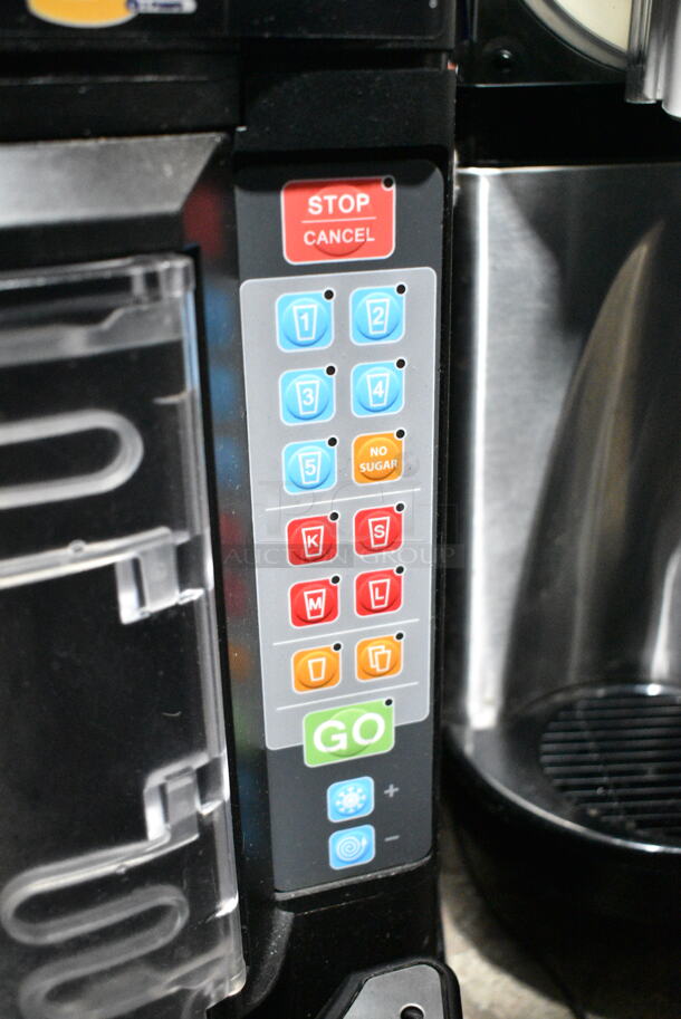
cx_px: 340
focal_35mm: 36
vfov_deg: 53.1
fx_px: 1020
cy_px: 510
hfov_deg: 36.9
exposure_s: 1/250
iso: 6400
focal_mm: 24
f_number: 3.8
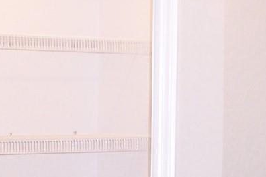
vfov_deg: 8.3
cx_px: 61
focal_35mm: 164
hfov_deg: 12.5
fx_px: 1212
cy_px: 219
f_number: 2.8
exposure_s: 1/60
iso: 140
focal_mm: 8
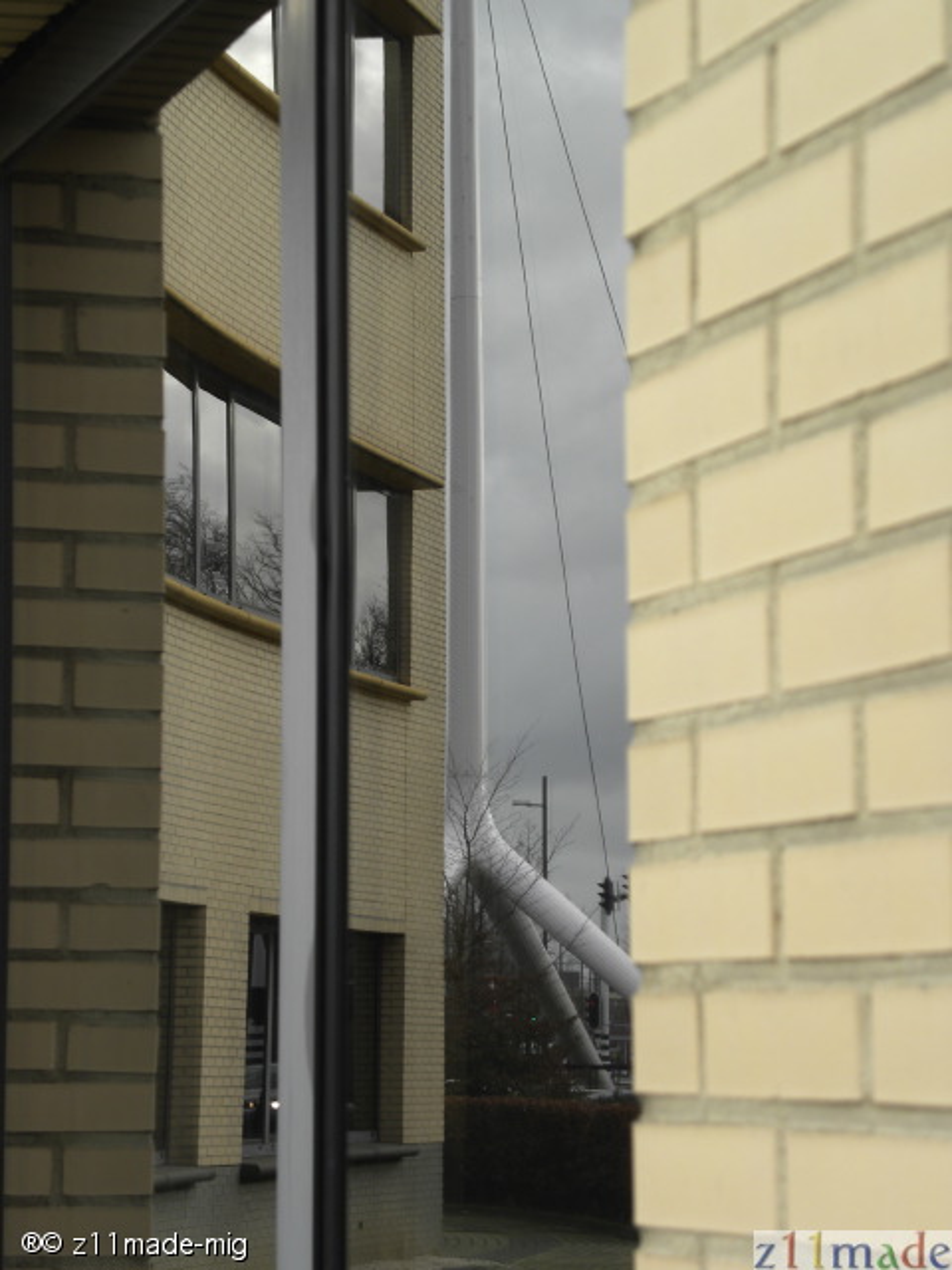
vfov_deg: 15.3
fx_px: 4730
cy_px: 635
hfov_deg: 11.5
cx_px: 476
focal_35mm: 129
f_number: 4.5
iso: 64
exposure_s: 1/79.6
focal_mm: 23
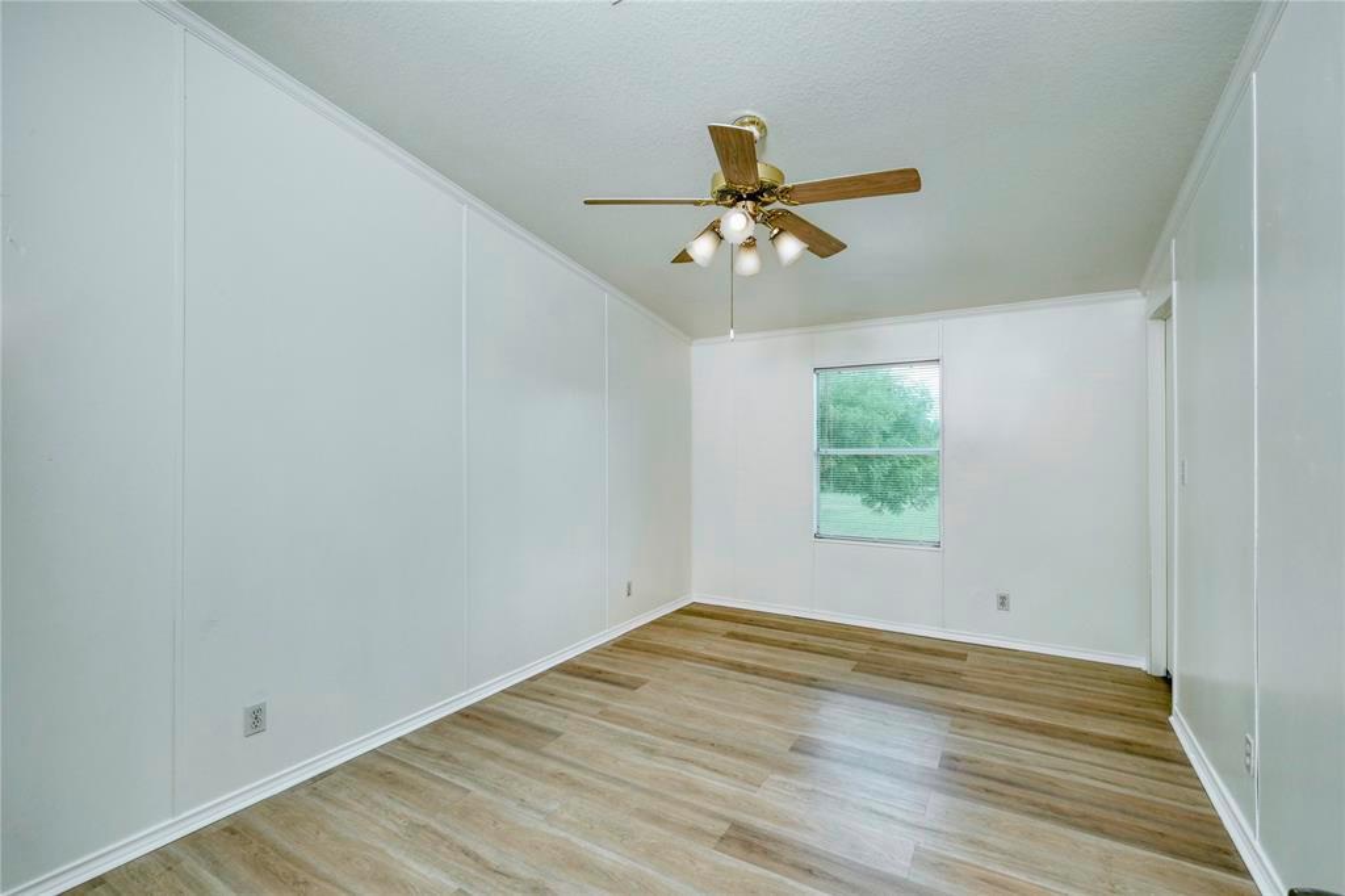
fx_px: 560
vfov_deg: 77.3
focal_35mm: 15
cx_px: 672
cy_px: 448
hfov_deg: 100.4
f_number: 8
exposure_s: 1/15
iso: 320
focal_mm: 10
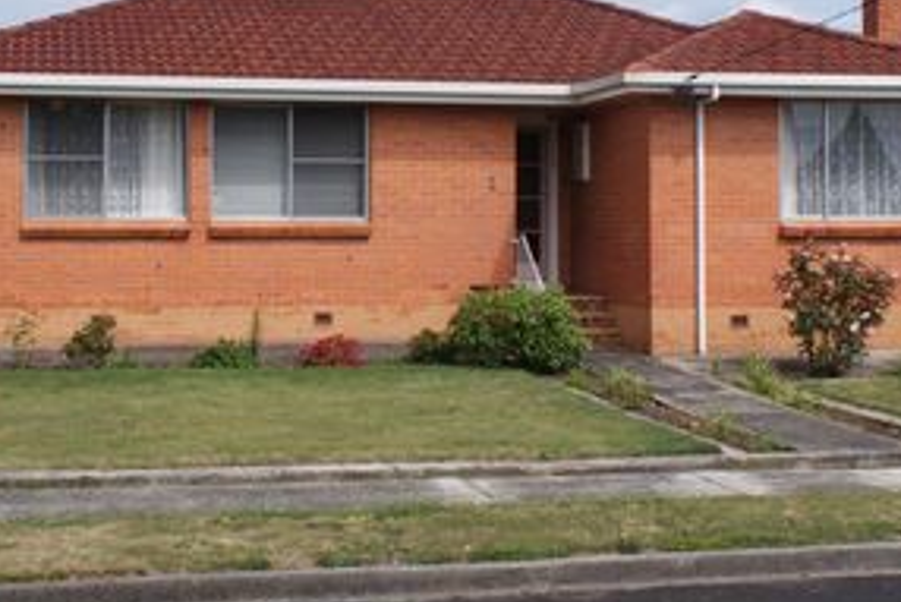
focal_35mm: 69
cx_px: 454
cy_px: 156
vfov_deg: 19.6
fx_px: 1728
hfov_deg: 29.2
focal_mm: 28
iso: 100
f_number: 11
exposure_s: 1/160
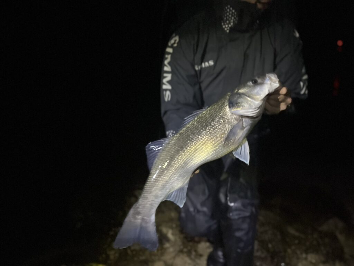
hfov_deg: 67.3
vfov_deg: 53.1
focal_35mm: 26
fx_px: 266
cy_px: 133
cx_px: 177
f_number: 1.6
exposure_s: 1/40
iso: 500
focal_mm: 5.1
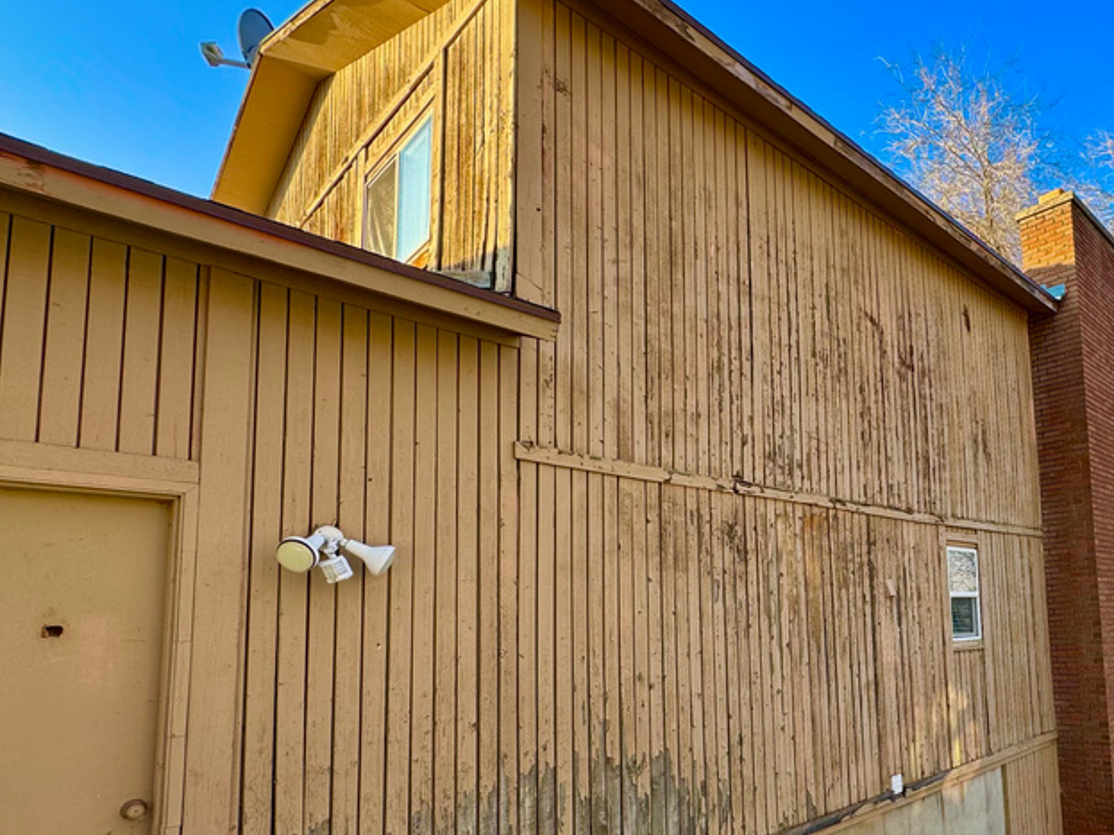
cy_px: 547
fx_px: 740
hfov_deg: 69.2
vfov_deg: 57.7
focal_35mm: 23
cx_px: 831
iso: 40
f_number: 2.2
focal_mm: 2.22
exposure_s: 1/172
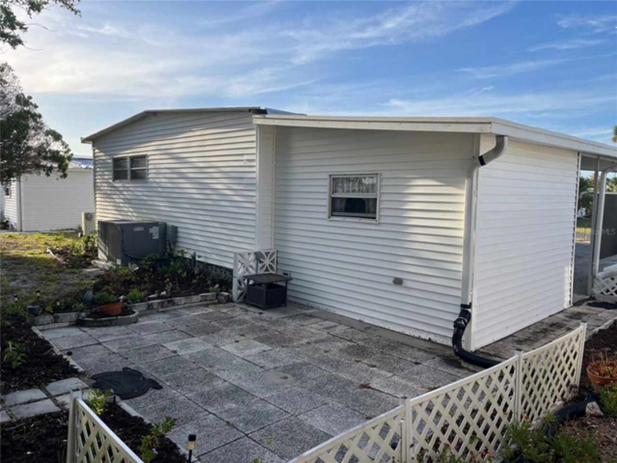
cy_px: 232
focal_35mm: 26
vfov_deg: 53.1
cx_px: 308
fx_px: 463
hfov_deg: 67.3
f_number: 1.6
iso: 50
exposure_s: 1/1992
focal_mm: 5.1
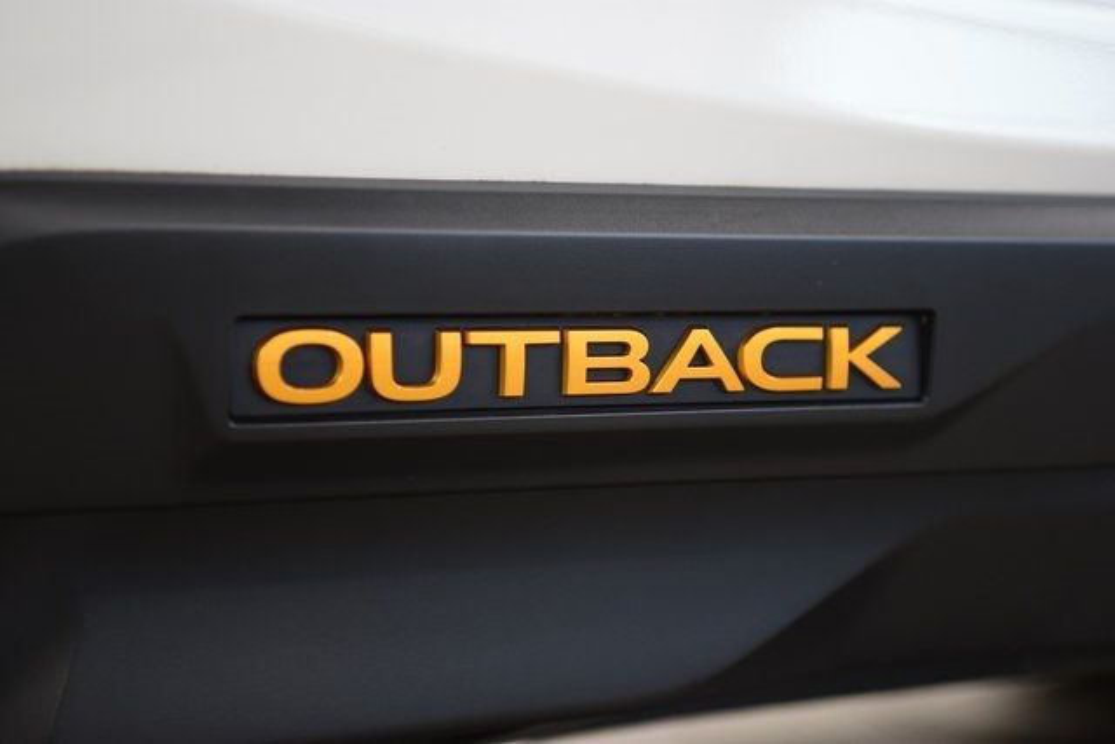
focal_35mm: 105
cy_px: 372
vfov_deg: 13.0
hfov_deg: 19.5
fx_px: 3253
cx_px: 558
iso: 1600
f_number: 2.8
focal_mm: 70
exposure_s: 1/125
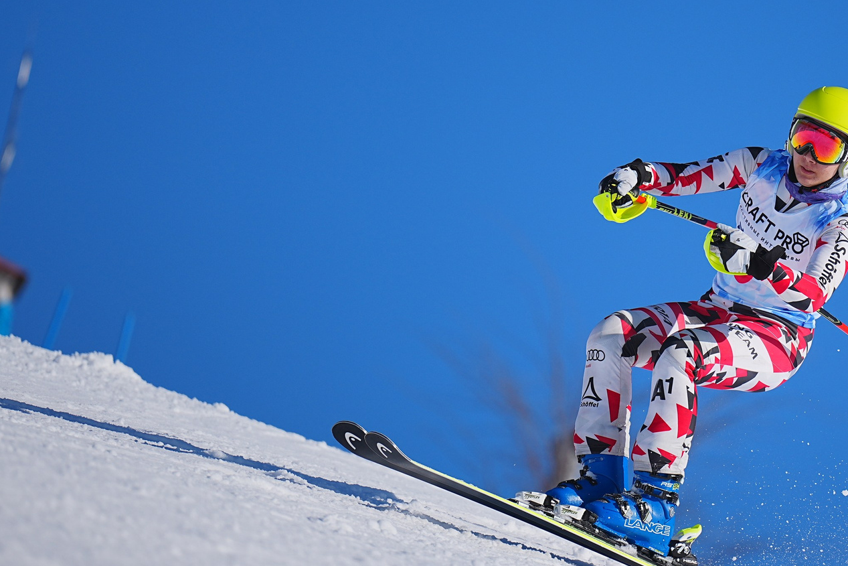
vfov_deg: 3.4
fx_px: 9517
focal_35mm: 404
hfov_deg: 5.1
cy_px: 275
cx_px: 728
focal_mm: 200
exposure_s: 1/5000
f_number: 2.8
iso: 100
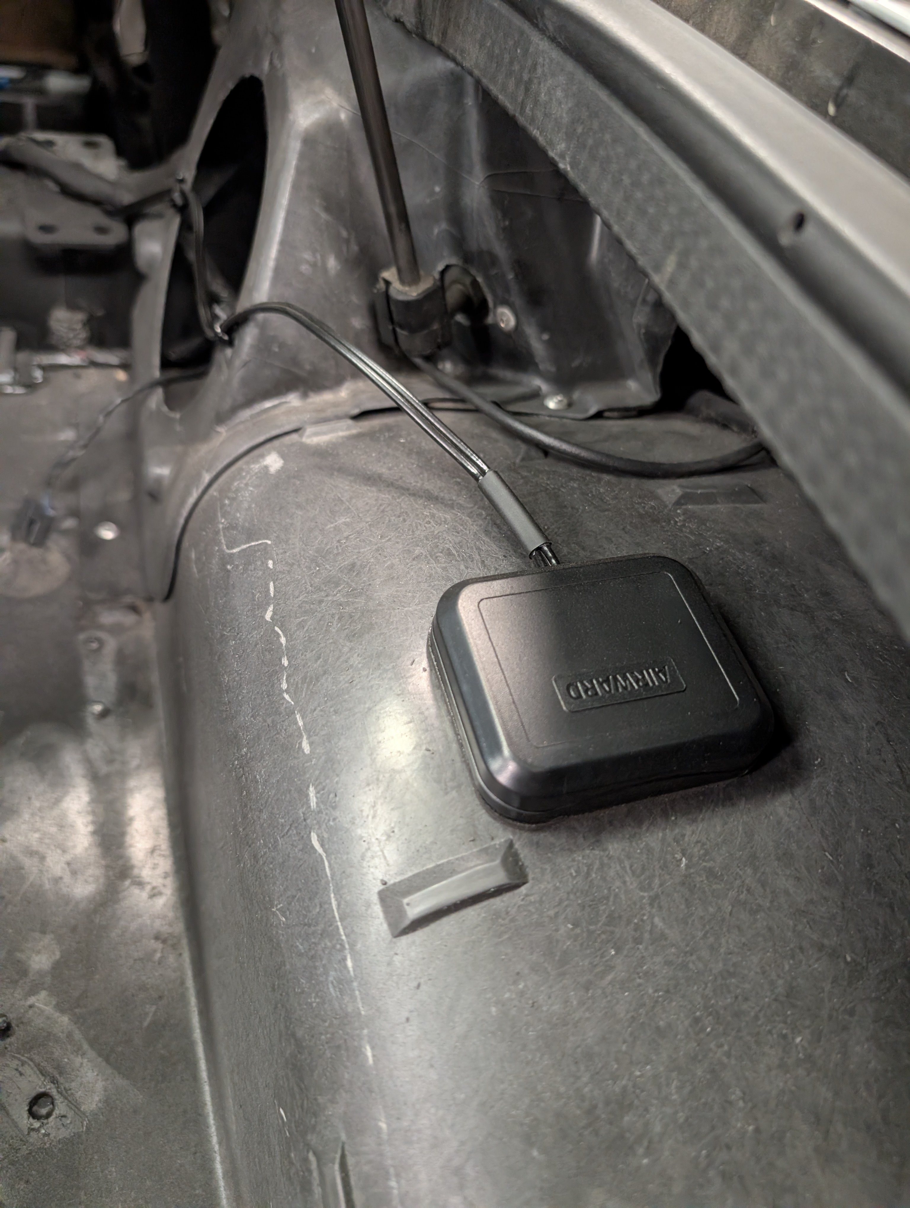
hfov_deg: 56.9
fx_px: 839
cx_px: 455
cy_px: 604
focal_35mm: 24
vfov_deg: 71.5
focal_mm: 6.9
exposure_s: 1/60
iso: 137
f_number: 1.68
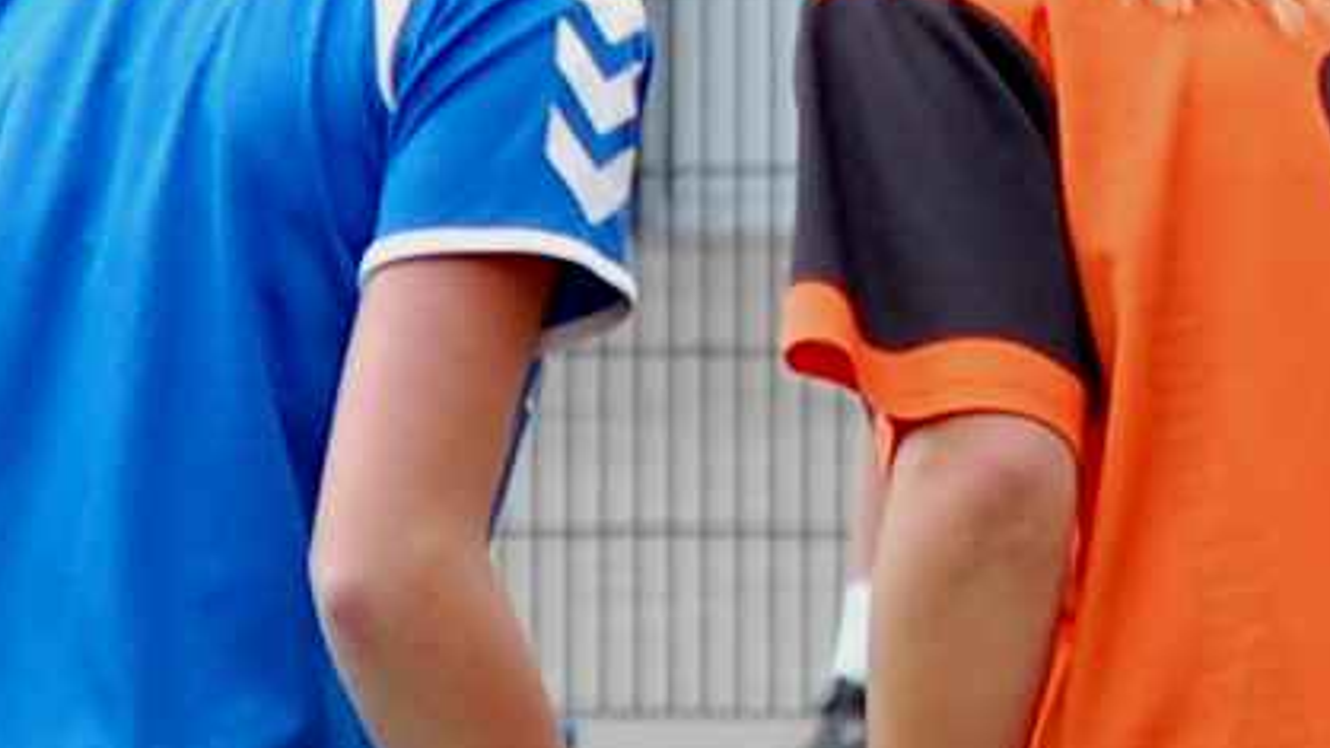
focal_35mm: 600
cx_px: 1456
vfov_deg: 2.0
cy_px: 306
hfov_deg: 3.6
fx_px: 21157
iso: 400
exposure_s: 1/500
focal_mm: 98
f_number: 5.6
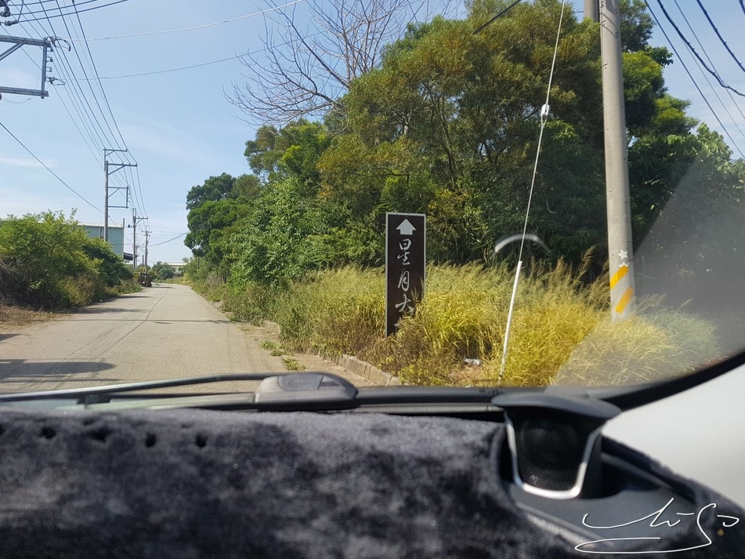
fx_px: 603
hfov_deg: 63.4
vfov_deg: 49.7
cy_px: 274
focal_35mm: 28
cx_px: 350
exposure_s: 1/452
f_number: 1.7
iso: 40
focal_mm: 4.2
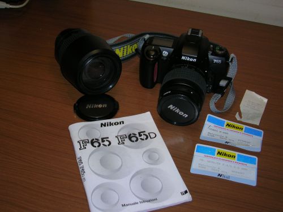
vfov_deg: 31.5
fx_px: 376
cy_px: 106
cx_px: 142
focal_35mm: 46
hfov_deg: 41.2
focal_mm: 7.7
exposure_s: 1/60.1
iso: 50
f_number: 3.2
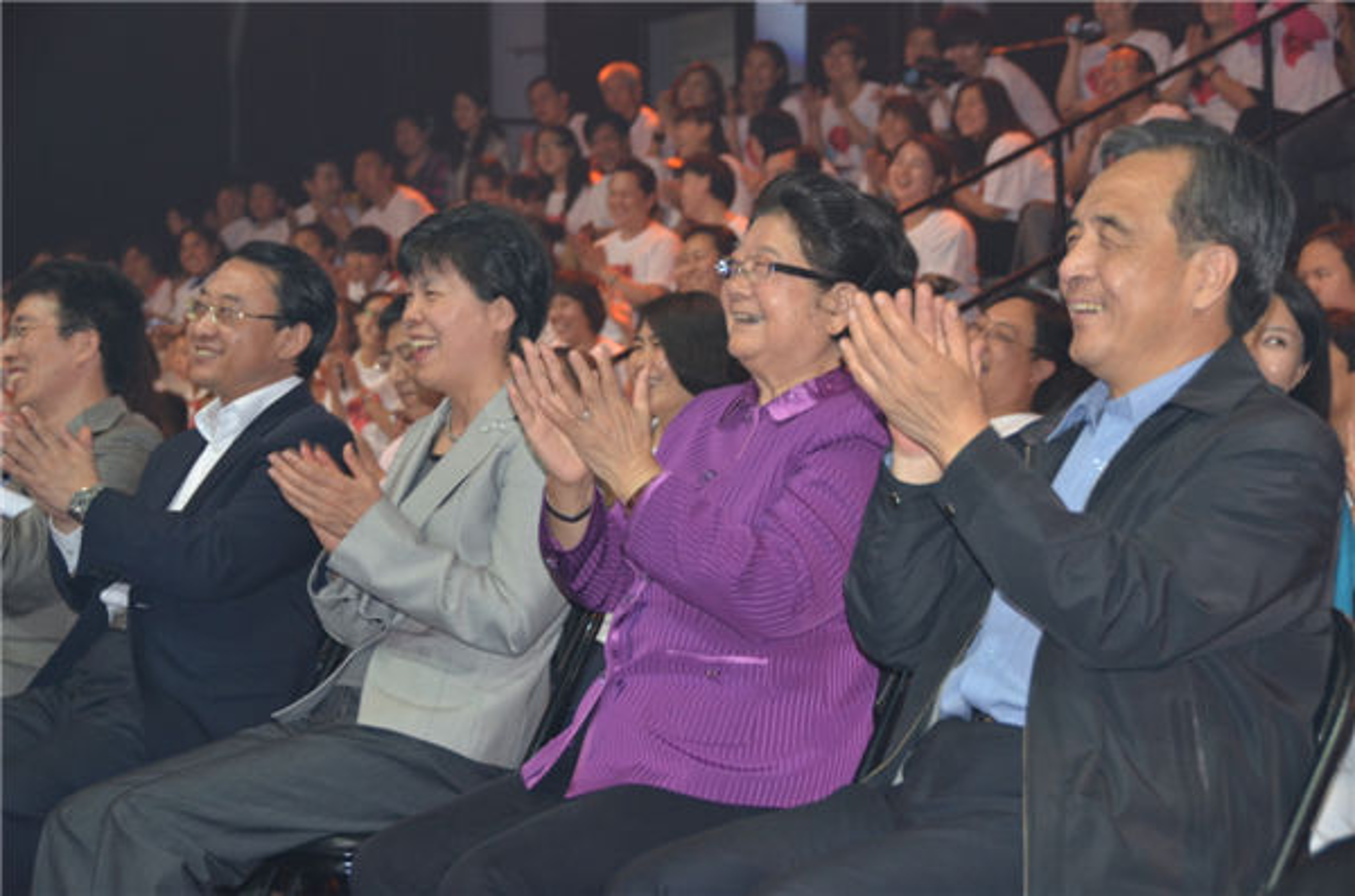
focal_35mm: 90
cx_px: 678
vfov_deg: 15.1
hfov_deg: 22.7
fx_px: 3379
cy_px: 448
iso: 800
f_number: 4.8
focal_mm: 60
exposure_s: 1/60
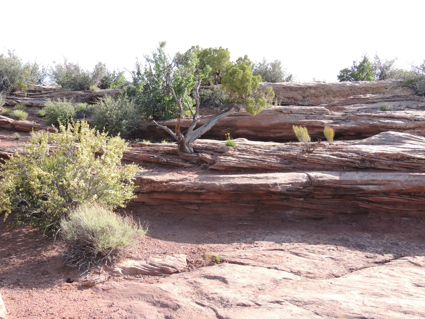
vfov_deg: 30.9
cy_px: 160
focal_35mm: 47
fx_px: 577
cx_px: 212
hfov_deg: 40.4
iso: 100
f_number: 3.5
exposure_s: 1/320
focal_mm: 8.3
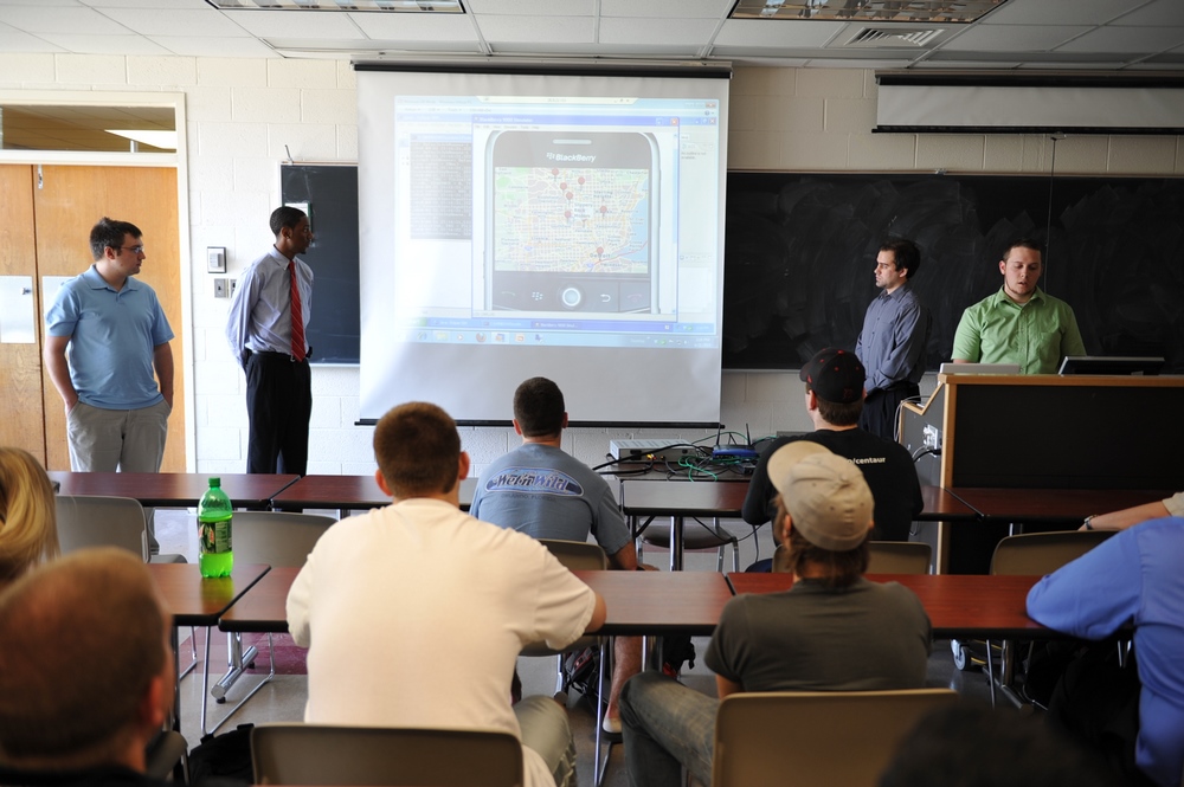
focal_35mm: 34
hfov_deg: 55.8
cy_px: 394
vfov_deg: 38.8
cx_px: 592
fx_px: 1117
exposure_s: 1/50
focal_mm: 34
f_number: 2.8
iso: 250
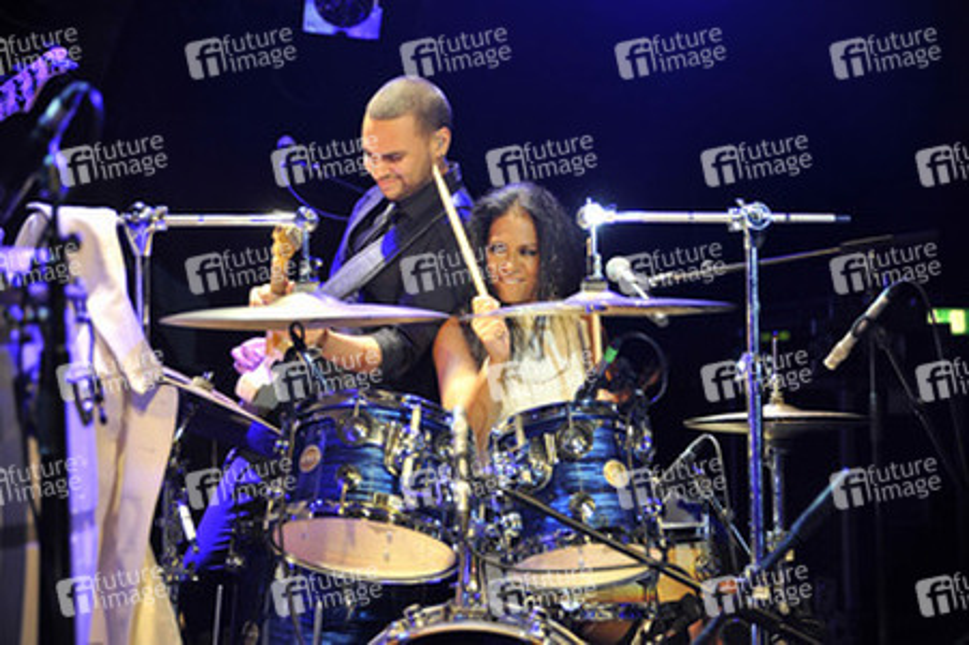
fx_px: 1560
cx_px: 484
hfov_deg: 34.5
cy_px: 322
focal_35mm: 58
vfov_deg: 23.3
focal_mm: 58
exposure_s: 1/160
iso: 800
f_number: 2.8
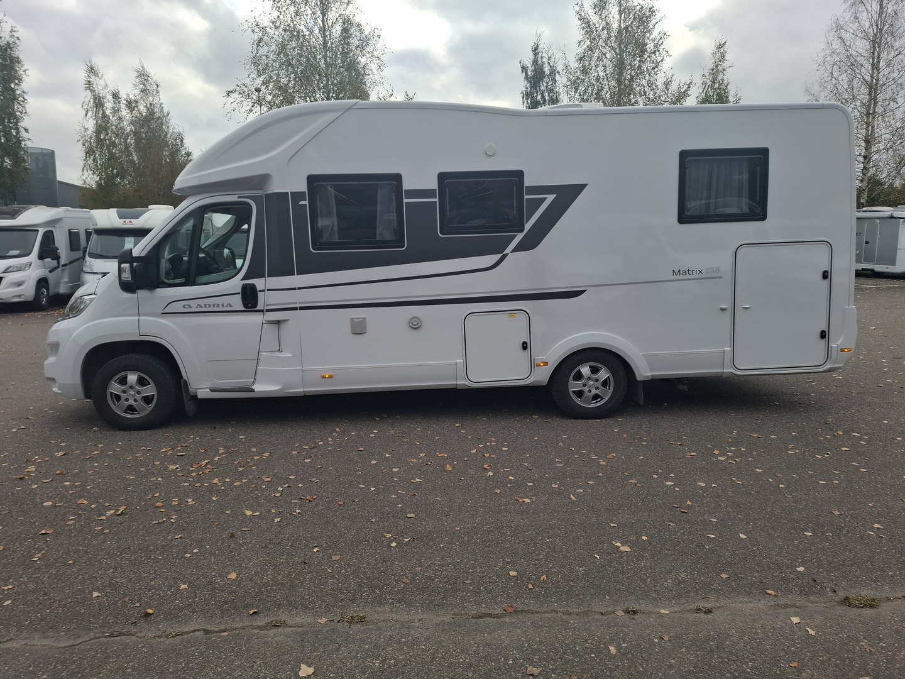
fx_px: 601
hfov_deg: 73.9
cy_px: 340
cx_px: 452
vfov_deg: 58.9
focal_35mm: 23
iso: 50
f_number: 1.8
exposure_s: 1/1066
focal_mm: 5.54
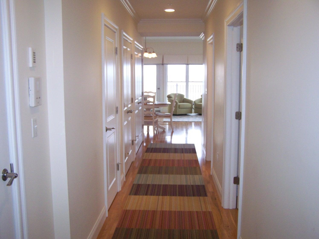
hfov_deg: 49.0
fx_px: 350
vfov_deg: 37.7
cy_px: 120
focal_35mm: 38
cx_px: 160
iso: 160
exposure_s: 1/60
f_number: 2.8
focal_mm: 6.3
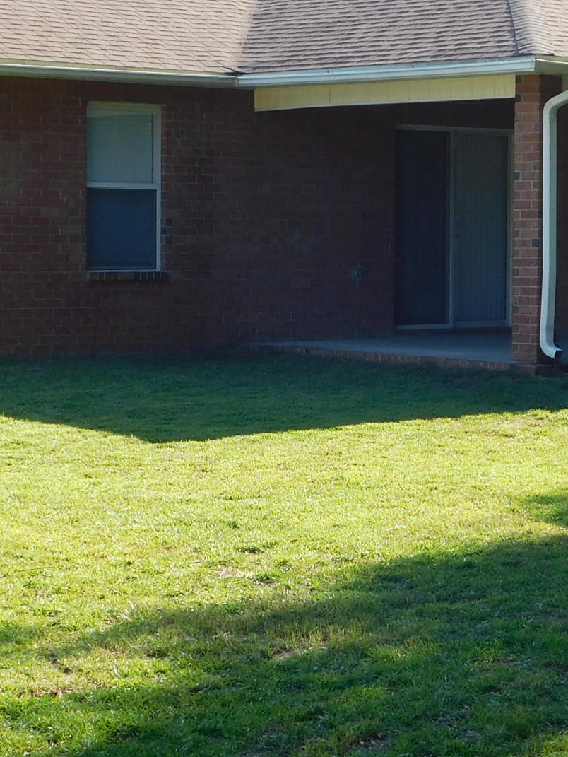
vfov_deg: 17.5
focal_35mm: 112
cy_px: 295
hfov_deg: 13.2
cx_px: 294
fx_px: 2449
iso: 125
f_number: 3.6
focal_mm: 7.1
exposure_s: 1/320
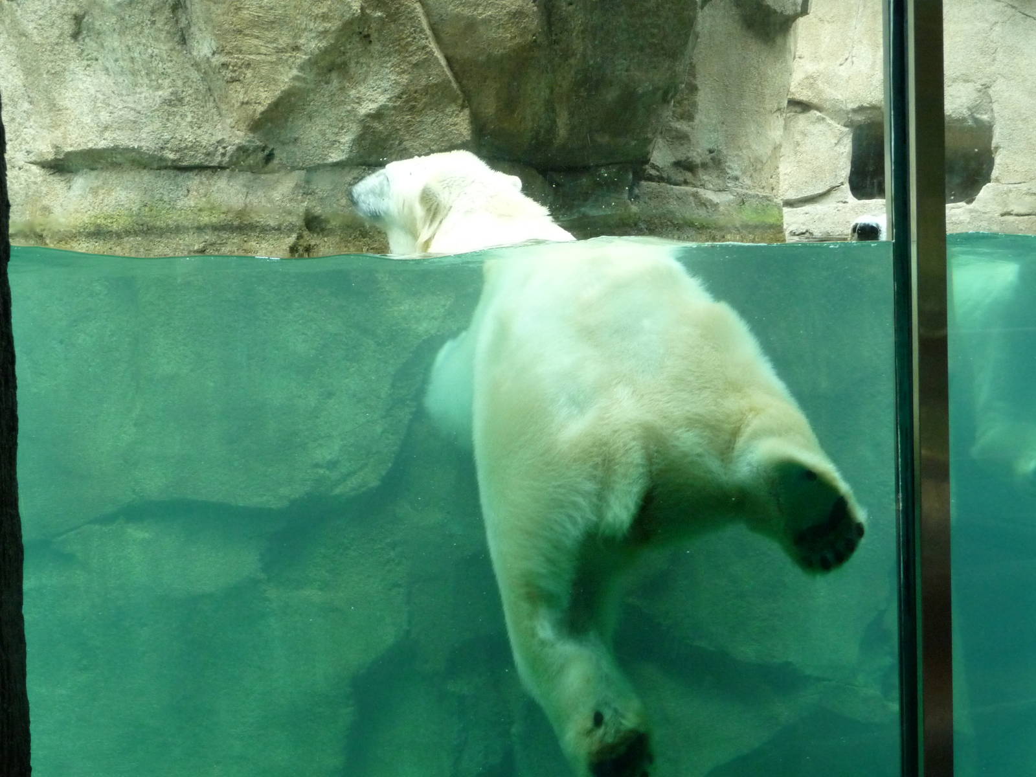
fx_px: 2005
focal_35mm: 67
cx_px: 518
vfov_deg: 21.9
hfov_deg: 29.0
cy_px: 388
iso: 400
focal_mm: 11.3
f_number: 4.5
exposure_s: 1/100
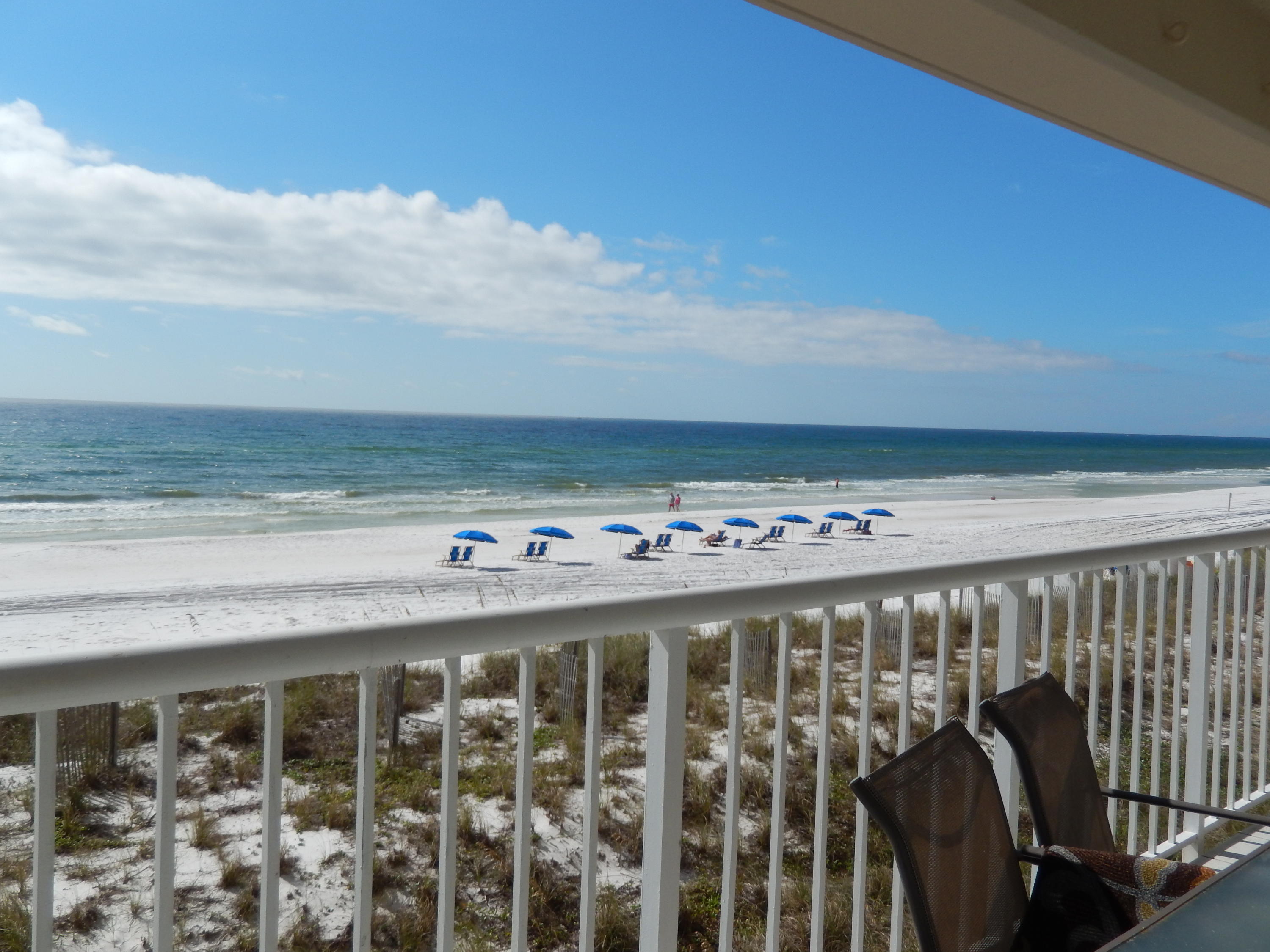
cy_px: 476
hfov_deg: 56.8
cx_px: 635
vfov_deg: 44.2
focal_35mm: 32
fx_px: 1174
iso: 125
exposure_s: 1/640
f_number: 7.6
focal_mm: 5.7
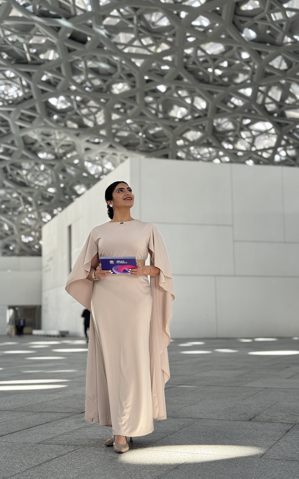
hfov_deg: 25.3
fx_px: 665
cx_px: 124
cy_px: 239
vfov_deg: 39.6
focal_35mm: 51
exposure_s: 1/121
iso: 50
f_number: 1.78
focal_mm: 6.76
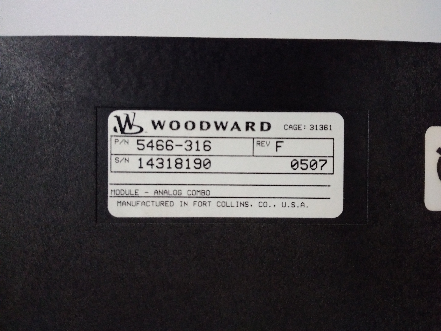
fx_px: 344
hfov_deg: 65.3
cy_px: 166
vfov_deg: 51.4
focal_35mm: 27
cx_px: 220
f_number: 2
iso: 737
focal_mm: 3.79
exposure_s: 1/33
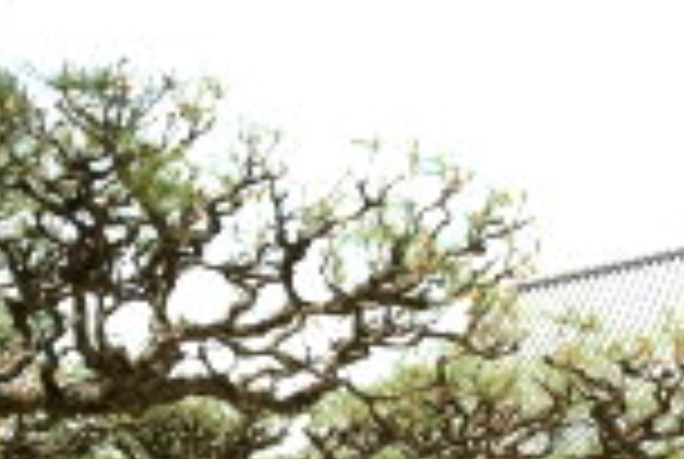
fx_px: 1028
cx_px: 358
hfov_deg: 36.8
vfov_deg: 23.6
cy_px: 502
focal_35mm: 54
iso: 200
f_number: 9
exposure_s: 1/125
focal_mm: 18
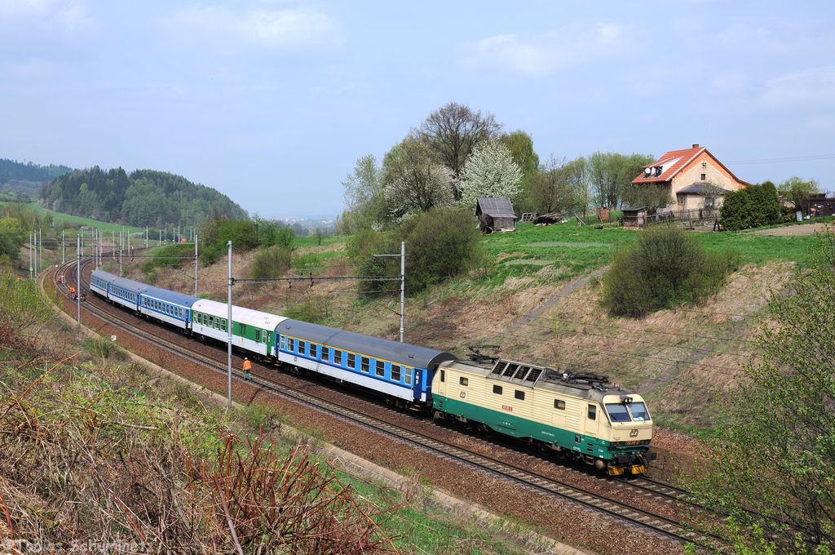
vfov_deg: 31.8
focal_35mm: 42
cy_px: 278
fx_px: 973
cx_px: 418
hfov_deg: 46.5
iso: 250
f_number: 9
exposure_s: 1/640
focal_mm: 28
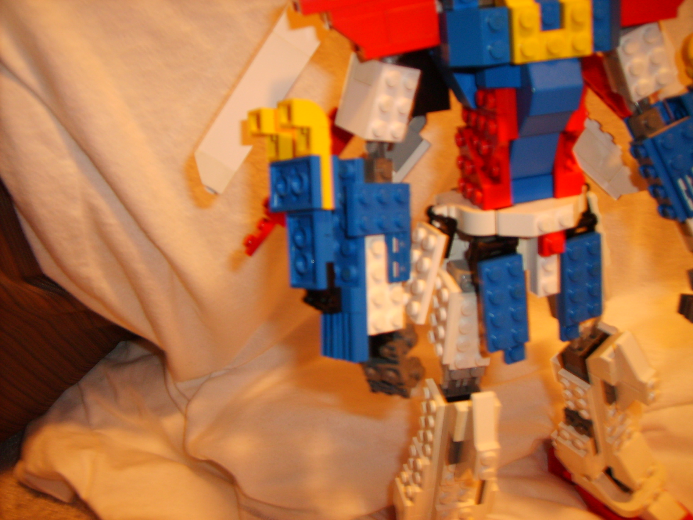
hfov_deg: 52.6
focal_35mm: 35
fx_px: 701
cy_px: 260
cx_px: 346
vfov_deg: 40.7
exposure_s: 1/3
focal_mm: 5.8
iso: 100
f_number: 2.8
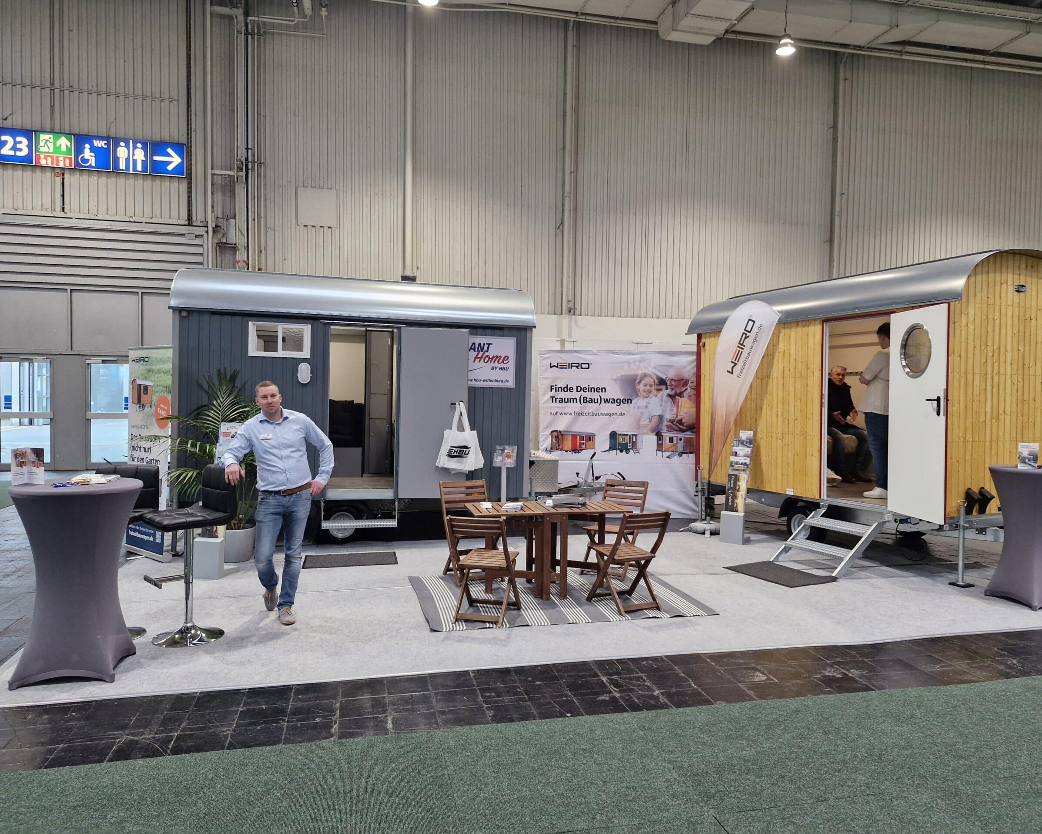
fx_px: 740
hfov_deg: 70.3
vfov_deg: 58.8
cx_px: 533
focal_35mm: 24
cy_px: 417
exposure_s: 1/100
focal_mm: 5.54
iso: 250
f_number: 1.8
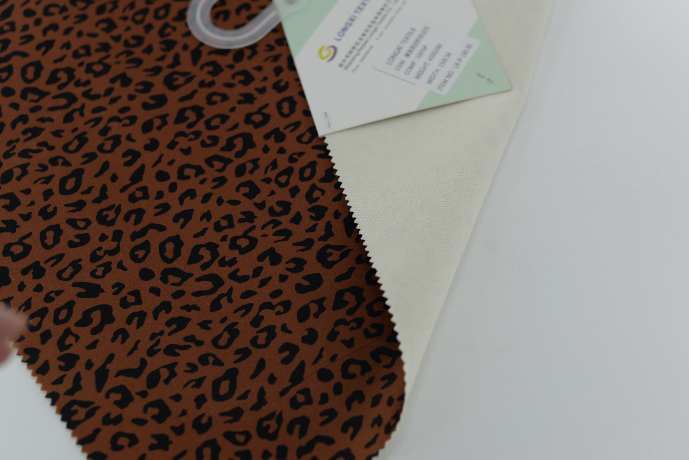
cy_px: 230
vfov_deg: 27.0
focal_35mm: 50
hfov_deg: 39.6
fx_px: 957
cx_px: 344
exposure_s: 1/250
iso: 100
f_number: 3.5
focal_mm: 50
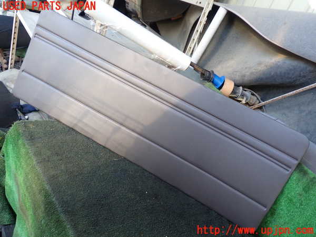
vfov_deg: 46.8
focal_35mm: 30
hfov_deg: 60.0
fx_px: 274
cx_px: 158
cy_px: 118
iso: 200
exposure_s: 1/60
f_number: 2.3
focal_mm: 5.4
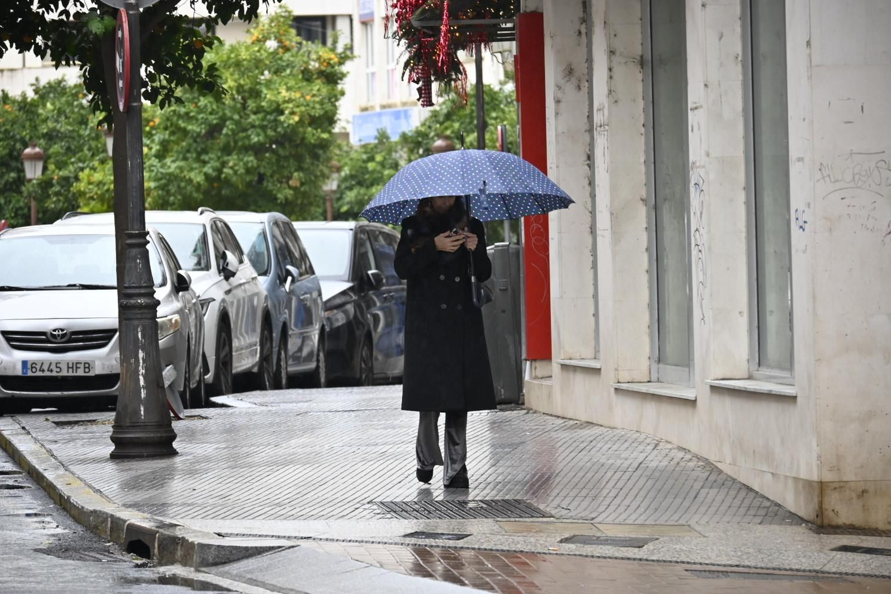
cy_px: 309
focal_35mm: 234
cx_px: 416
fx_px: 5781
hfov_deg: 8.8
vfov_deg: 5.9
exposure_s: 1/160
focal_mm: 145
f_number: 5.3
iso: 800
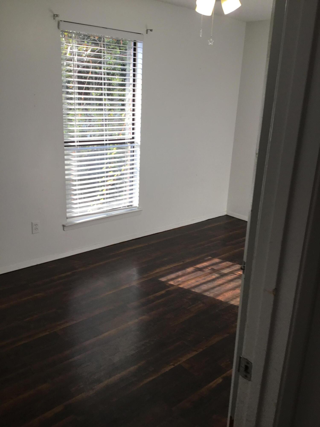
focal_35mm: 31
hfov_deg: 45.4
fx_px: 382
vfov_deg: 58.4
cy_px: 214
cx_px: 160
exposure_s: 1/60
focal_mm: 3.3
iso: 32
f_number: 2.4
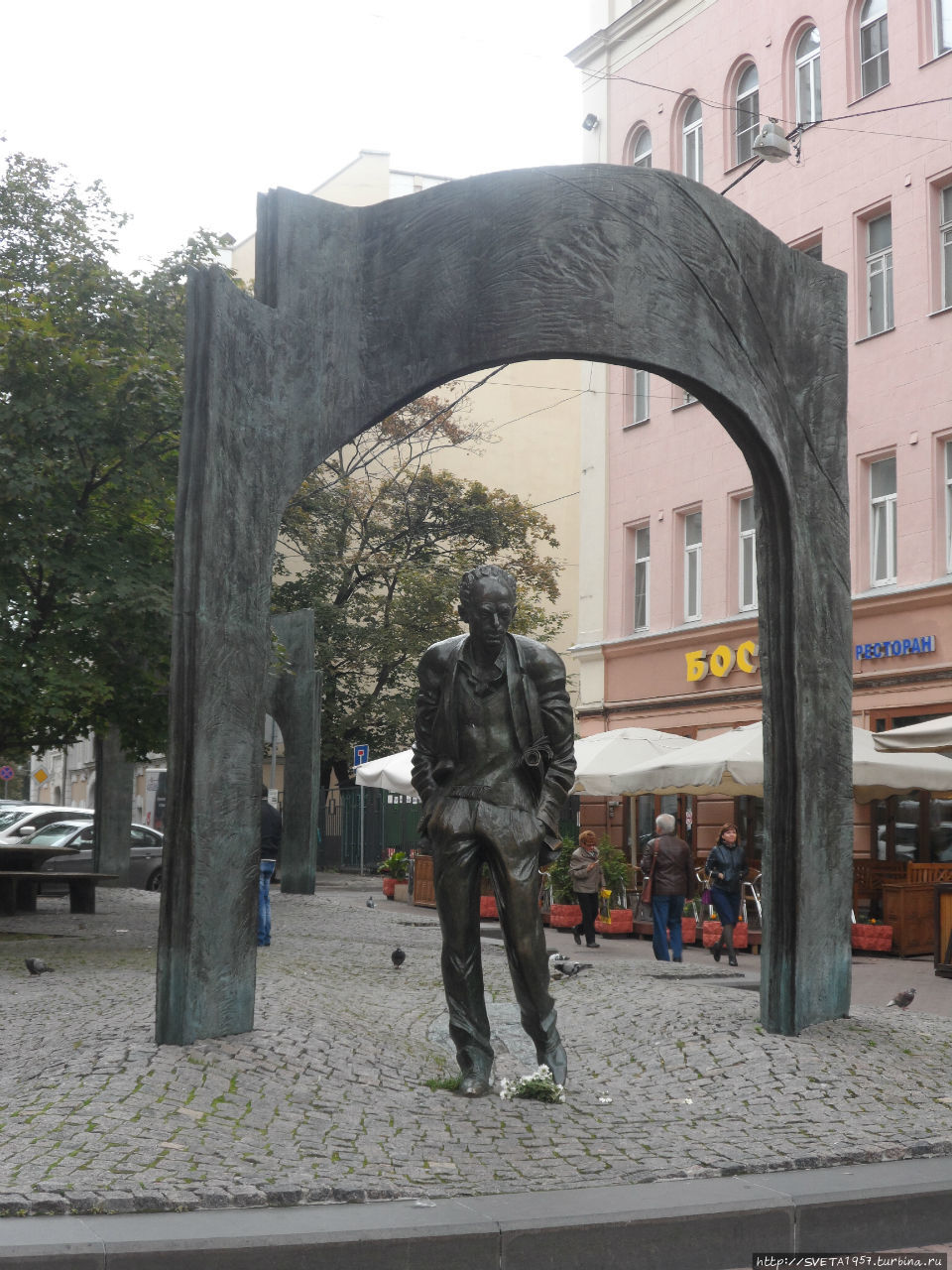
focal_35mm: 54
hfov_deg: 27.0
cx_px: 476
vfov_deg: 35.5
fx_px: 1980
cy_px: 635
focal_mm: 9.8
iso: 80
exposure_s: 1/60
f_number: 4.1
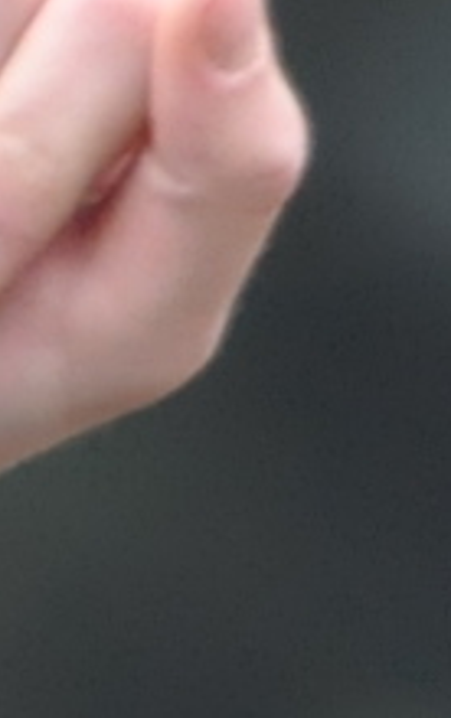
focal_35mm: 4457
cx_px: 1618
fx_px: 87423
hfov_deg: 0.3
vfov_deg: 0.5
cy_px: 2157
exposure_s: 1/500
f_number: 5.6
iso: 1600
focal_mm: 300
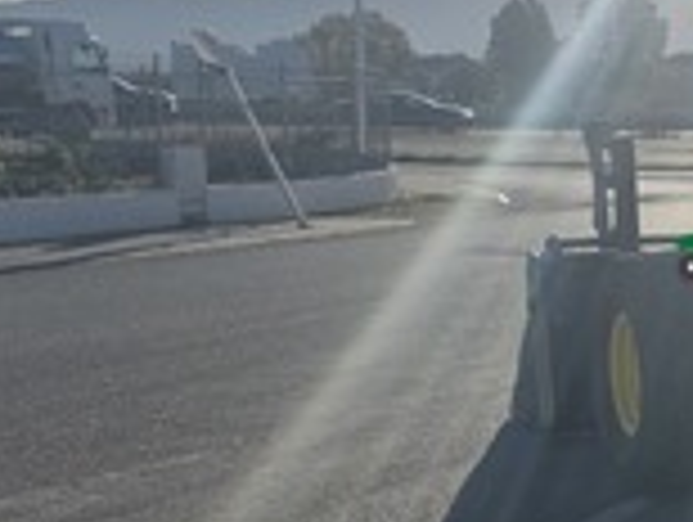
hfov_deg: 20.6
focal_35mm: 82
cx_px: 1015
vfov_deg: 18.0
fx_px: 1644
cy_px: 248
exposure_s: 1/7944
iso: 25
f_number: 1.7
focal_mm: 6.3
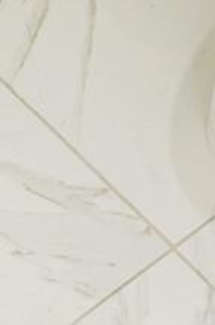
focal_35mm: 177
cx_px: 287
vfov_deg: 9.3
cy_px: -650
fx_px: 1591
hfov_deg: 7.6
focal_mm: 6.76
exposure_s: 1/120
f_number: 1.78
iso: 64
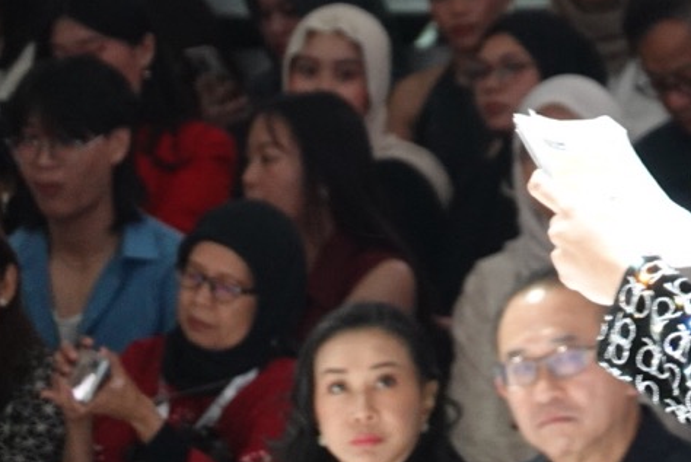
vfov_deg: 2.6
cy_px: -42
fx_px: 10374
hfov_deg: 3.8
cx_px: 927
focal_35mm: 540
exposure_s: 1/20
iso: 800
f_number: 4.5
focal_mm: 72
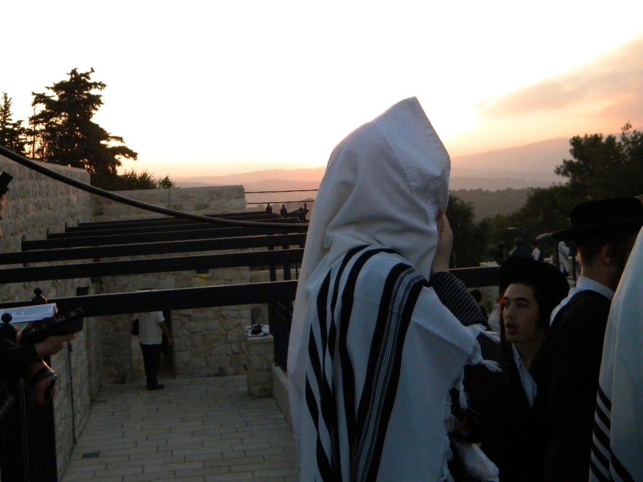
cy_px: 241
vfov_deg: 30.9
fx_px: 873
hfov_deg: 40.4
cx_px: 322
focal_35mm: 47
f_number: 3.9
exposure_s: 1/595
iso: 400
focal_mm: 8.6
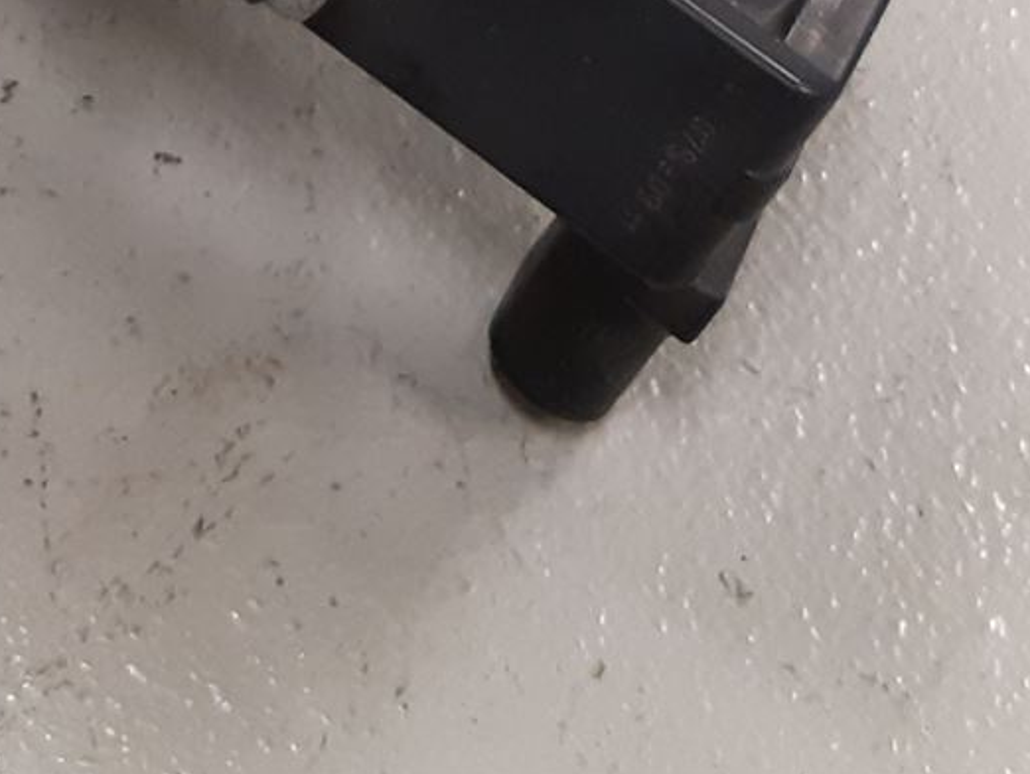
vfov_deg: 12.8
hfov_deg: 18.7
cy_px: -735
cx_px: -28
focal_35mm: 102
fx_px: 3036
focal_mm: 3.93
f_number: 1.7
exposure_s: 1/50
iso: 160
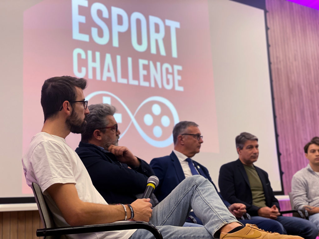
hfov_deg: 36.8
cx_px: 160
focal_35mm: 52
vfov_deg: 28.0
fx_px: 479
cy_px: 120
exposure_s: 1/100
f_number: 2
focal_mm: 6
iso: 125
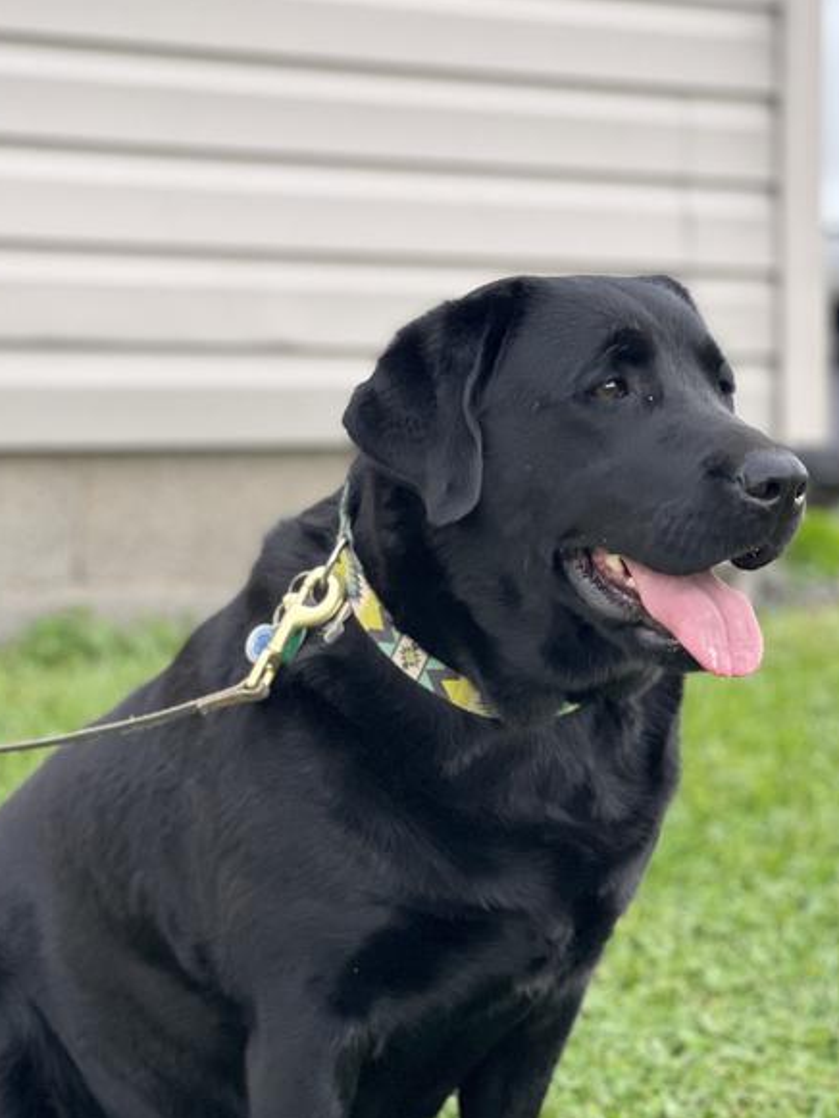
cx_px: 398
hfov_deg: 14.0
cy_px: 637
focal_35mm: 106
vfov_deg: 18.5
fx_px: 3424
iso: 250
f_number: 2.8
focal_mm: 9
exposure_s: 1/79
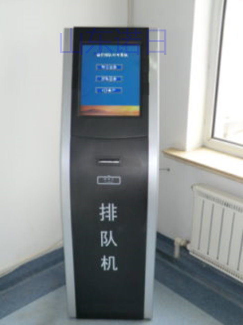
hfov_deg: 35.9
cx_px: 122
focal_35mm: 40
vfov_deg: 46.8
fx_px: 375
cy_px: 162
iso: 250
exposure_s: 1/60
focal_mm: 7.1
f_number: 3.8
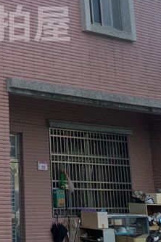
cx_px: -67
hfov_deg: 16.3
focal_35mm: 78
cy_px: 9
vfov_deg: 24.9
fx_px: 523
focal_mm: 4.25
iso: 25
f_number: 1.8
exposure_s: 1/1282
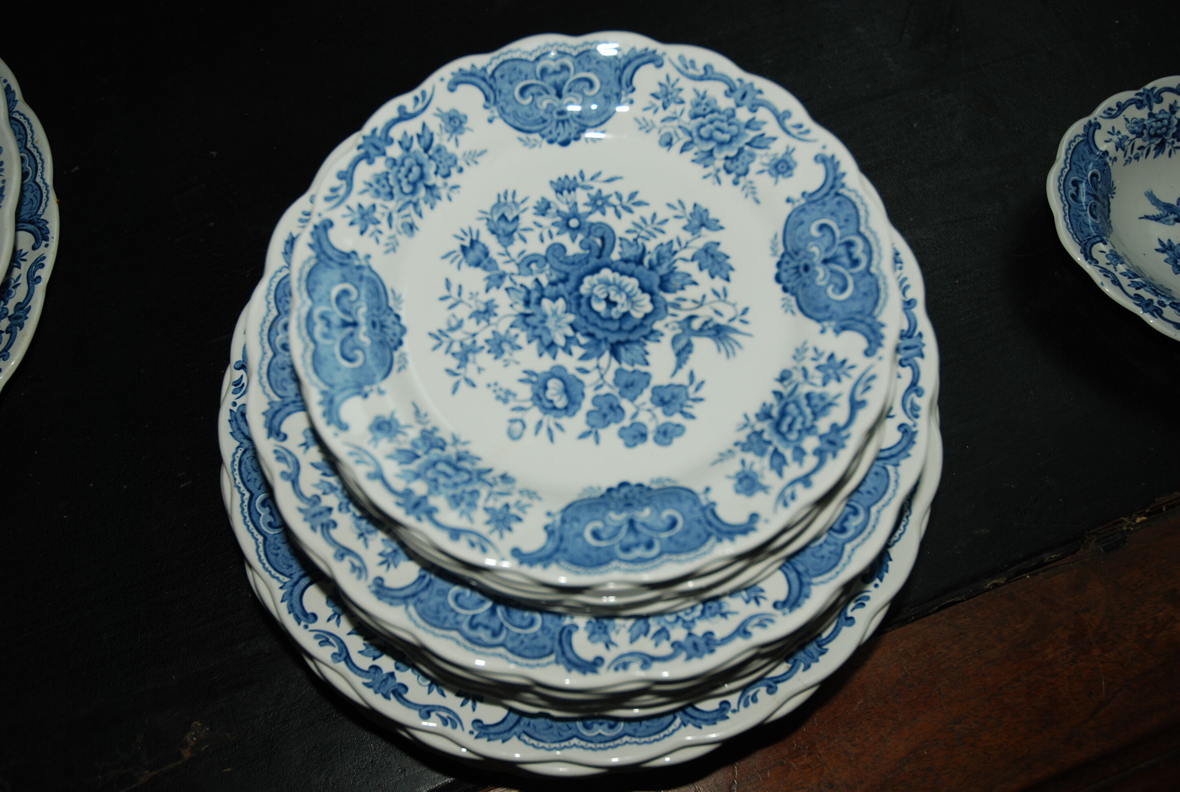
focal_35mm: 40
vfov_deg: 33.2
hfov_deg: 47.8
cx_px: 590
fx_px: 1330
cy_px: 396
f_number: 4
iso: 100
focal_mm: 27
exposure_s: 1/125
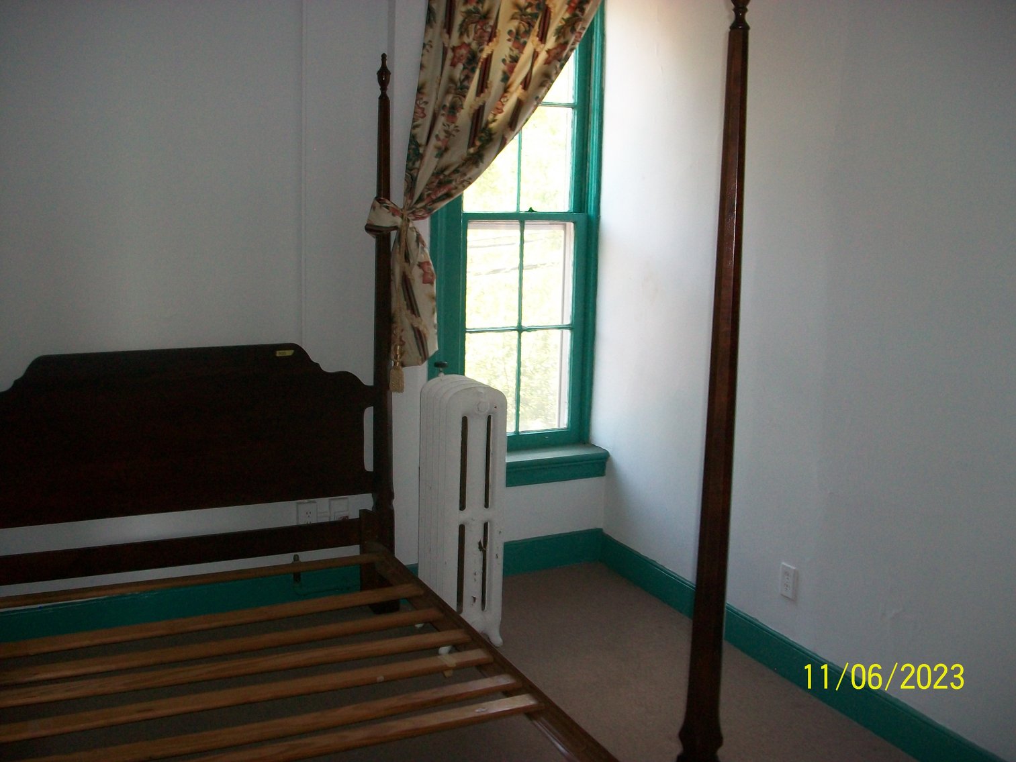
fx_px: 998
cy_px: 381
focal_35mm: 34
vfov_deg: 41.8
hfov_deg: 54.0
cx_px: 508
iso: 120
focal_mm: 5.7
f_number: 2.8
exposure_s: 1/60
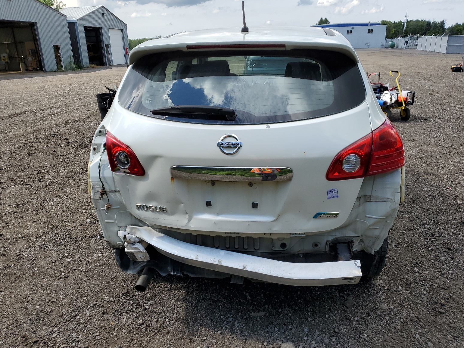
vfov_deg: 51.4
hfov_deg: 65.3
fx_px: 362
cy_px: 174
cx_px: 239
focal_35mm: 27
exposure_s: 1/2000
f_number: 1.5
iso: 50
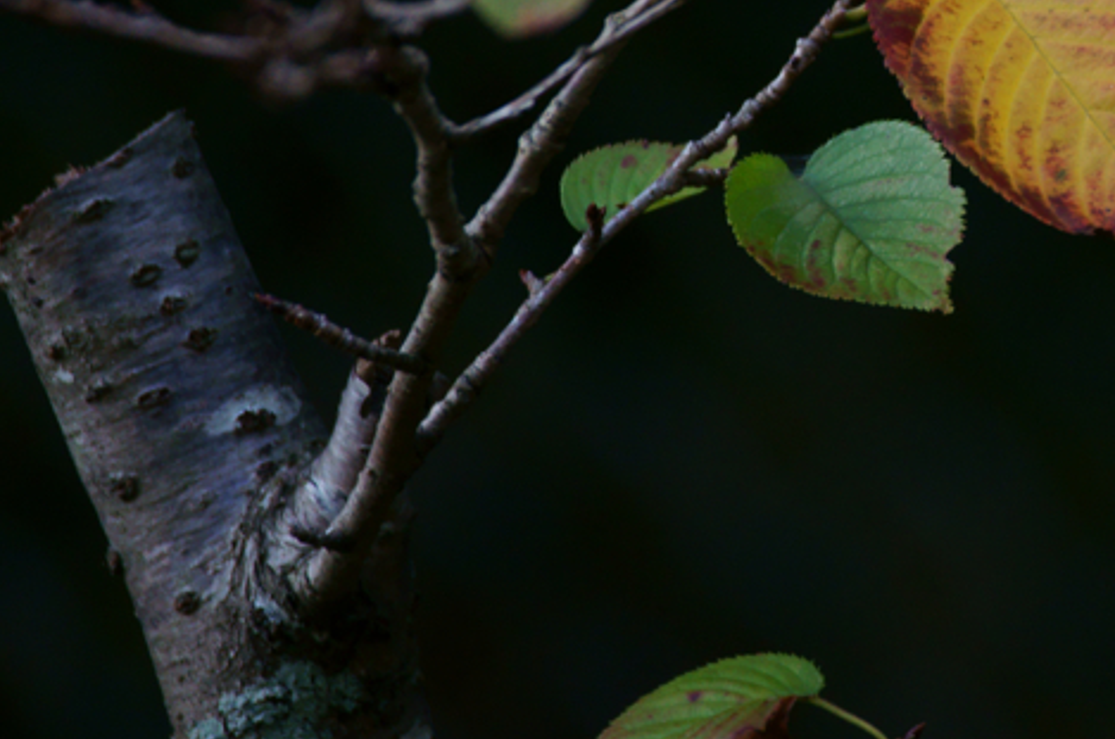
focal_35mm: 983
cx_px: 1098
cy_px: 62
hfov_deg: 2.1
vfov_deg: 1.4
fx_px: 30393
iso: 640
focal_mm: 300
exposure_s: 1/500
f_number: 5.6
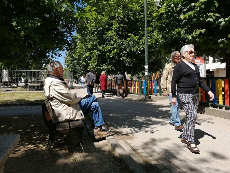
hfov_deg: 65.3
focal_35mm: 27
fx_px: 179
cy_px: 86
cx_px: 115
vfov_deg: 51.4
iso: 50
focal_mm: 3.96
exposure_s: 1/1256
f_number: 1.8
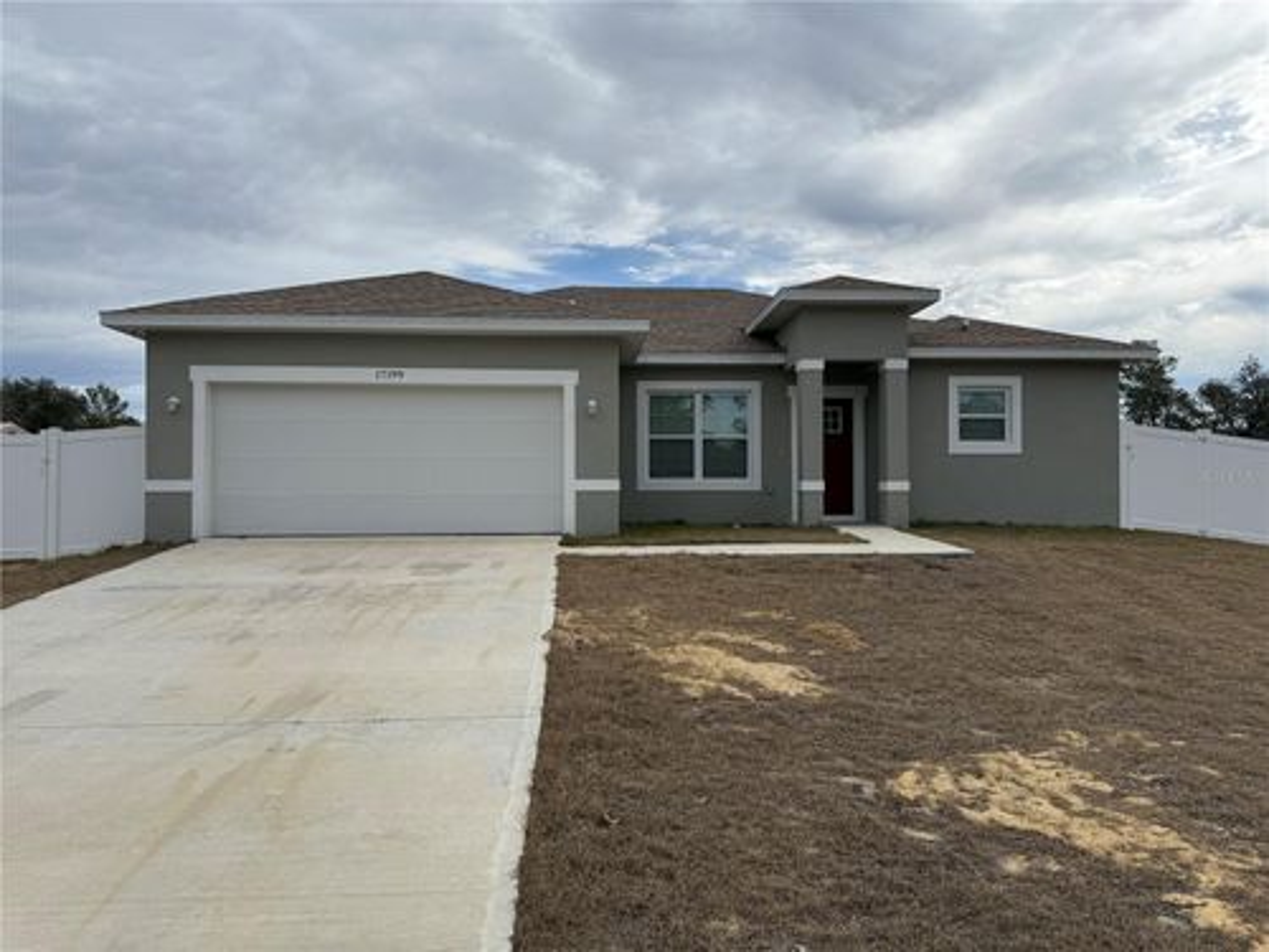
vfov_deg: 56.8
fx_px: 880
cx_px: 634
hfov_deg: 71.6
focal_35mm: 24
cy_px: 476
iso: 80
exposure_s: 1/7353
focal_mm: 6.76
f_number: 1.78
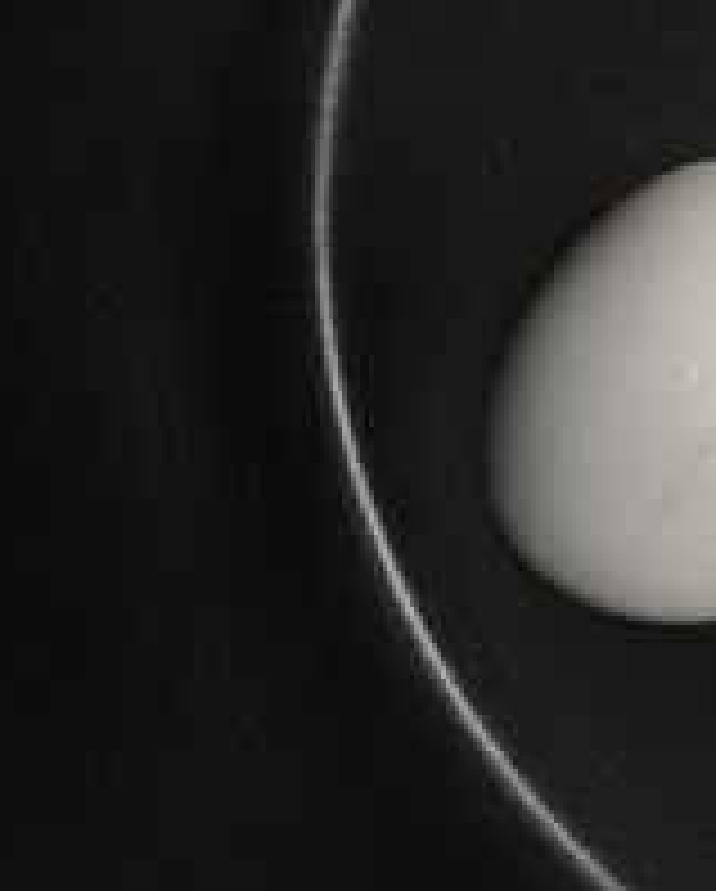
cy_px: 302
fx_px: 2061
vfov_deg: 24.3
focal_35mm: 78
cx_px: 1243
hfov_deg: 16.7
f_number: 3.5
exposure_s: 1/125
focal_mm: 18
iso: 3600
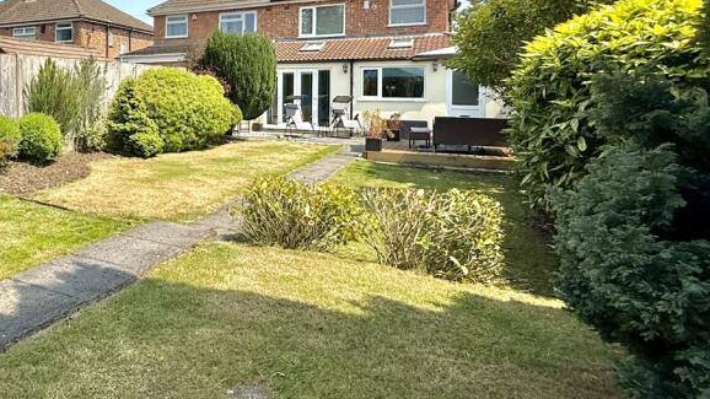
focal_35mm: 27
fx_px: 508
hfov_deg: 62.6
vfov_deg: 41.5
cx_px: 120
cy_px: 94
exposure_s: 1/2165
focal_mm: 2.22
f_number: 2.2
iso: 50
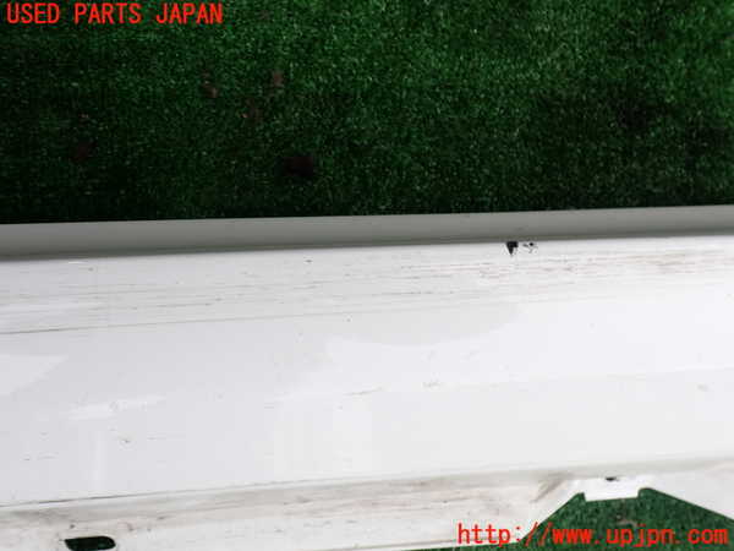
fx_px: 636
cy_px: 276
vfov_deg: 46.8
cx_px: 367
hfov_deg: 60.0
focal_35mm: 30
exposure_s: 1/200
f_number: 3.2
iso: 100
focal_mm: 5.4
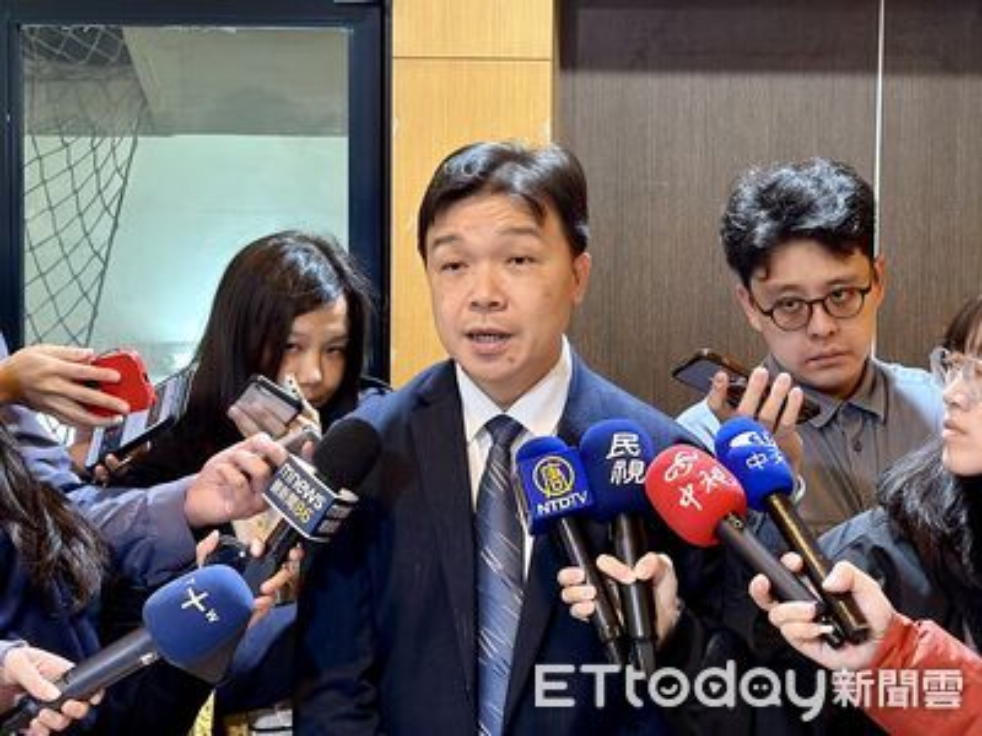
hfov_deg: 39.7
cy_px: 368
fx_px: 1362
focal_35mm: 48
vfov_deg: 30.3
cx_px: 491
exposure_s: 1/40
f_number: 1.78
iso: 250
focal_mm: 6.76
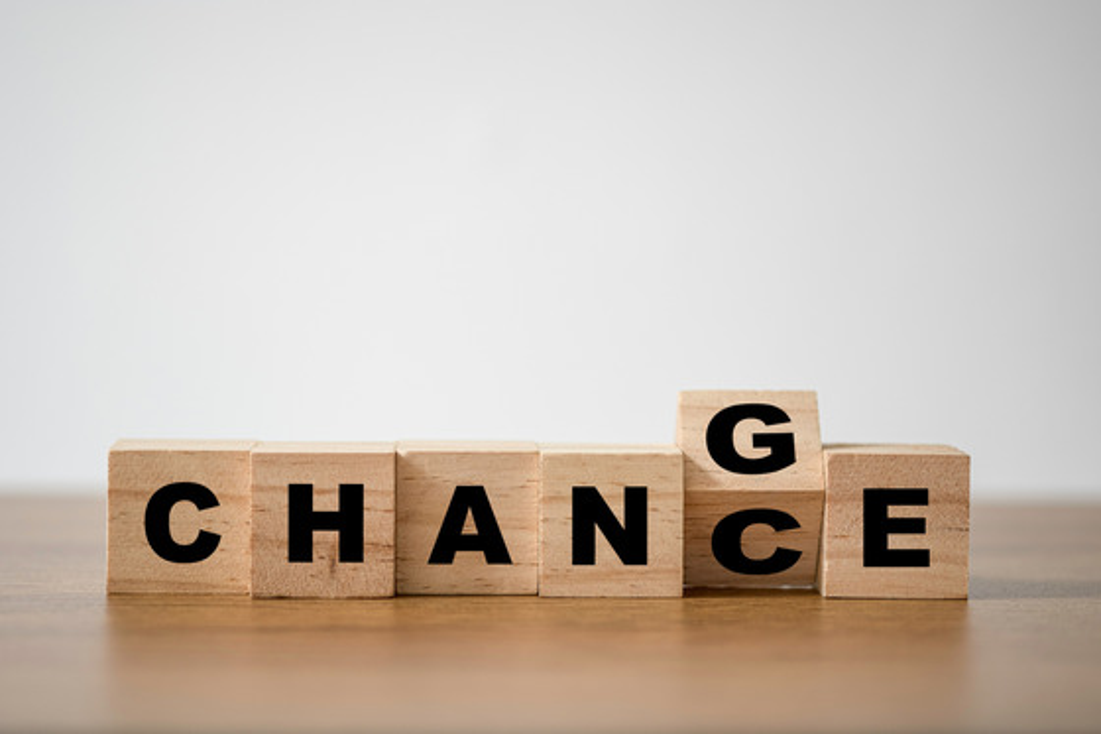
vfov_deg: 15.2
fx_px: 2752
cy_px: 367
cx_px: 550
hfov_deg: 22.6
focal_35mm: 90
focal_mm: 60
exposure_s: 1/125
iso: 100
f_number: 2.4
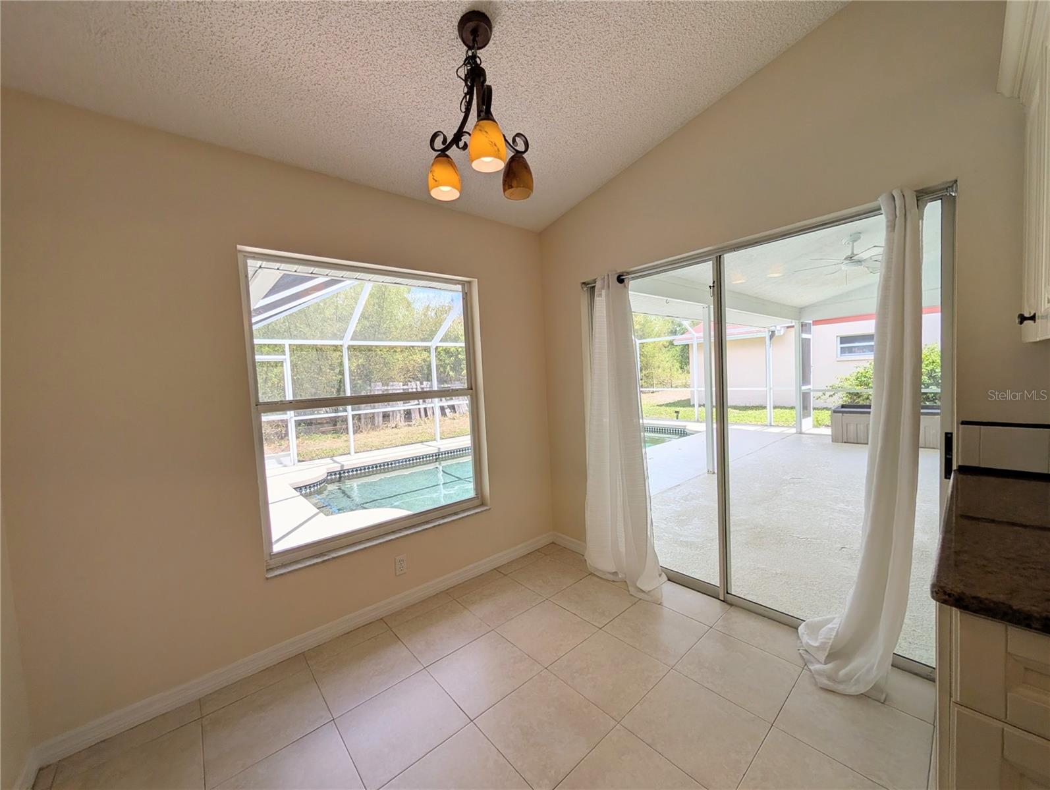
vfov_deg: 94.6
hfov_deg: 110.5
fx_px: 364
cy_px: 395
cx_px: 525
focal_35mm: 12
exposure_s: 1/1499
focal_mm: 2.02
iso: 48
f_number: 1.7
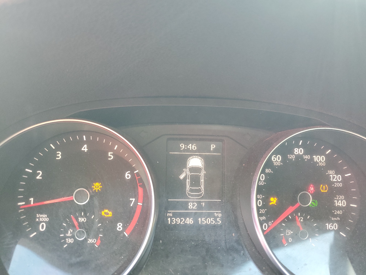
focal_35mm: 26
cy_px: 138
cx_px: 183
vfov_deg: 53.1
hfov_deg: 67.3
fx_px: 275
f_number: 1.5
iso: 149
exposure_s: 1/60.2
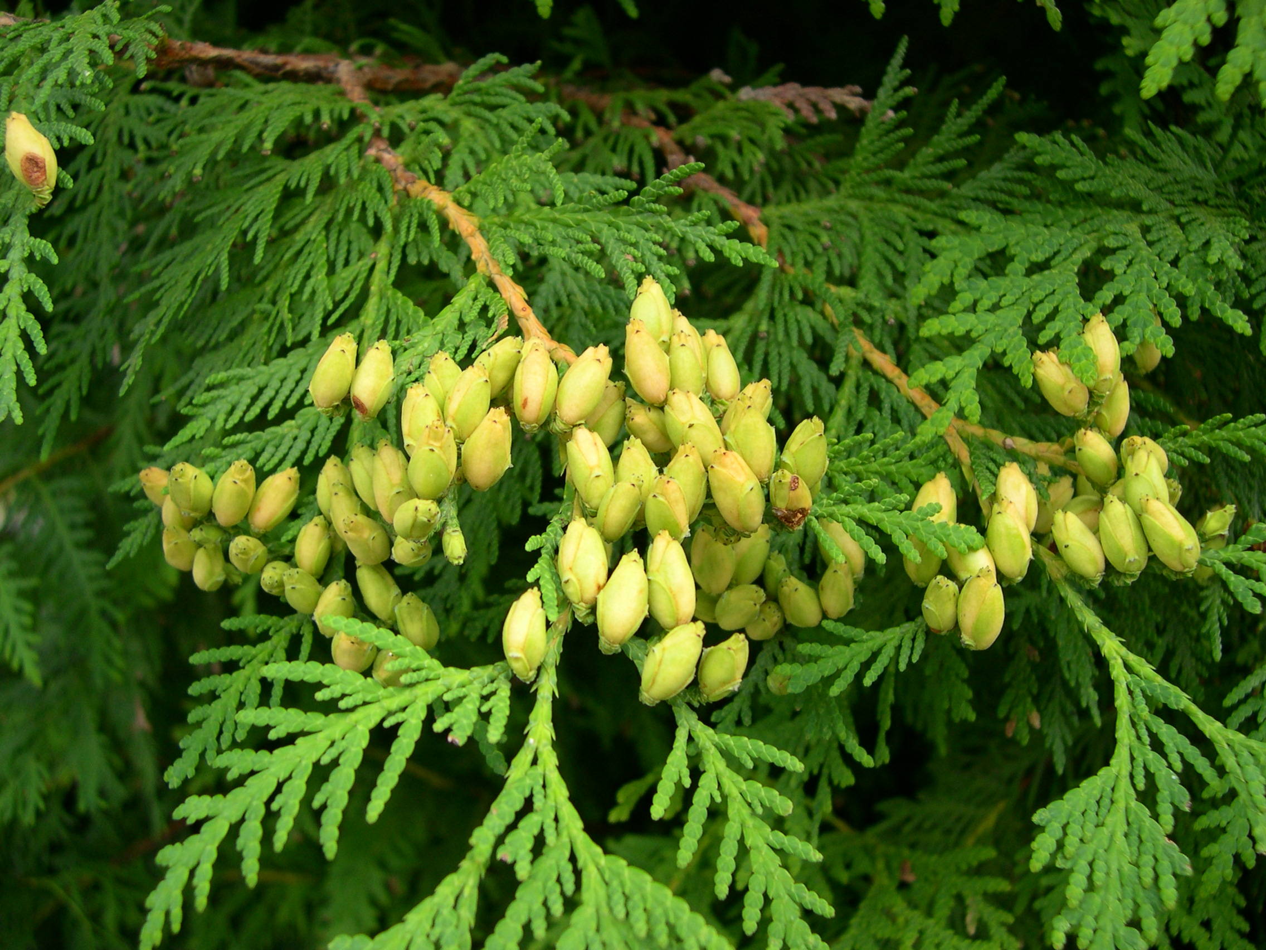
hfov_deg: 49.0
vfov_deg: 37.7
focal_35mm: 38
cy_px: 475
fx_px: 1390
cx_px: 633
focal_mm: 8
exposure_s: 1/194
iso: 100
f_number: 2.8
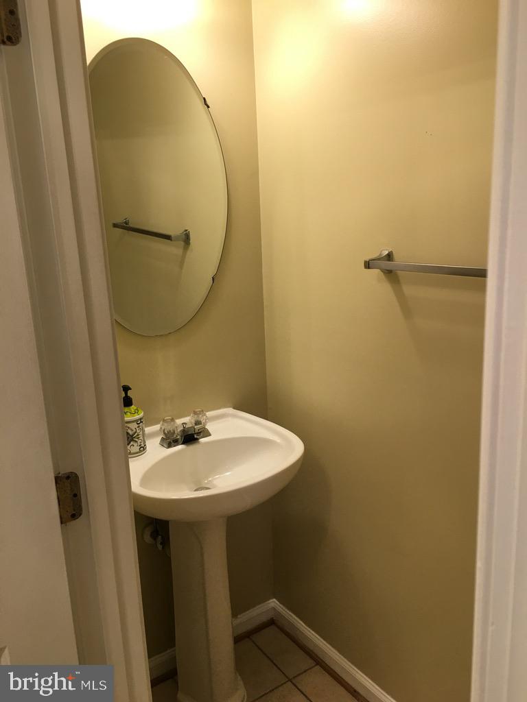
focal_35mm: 29
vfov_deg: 61.7
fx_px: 589
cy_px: 351
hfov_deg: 48.2
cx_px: 264
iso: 25
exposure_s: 1/15
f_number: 2.2
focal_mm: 4.15
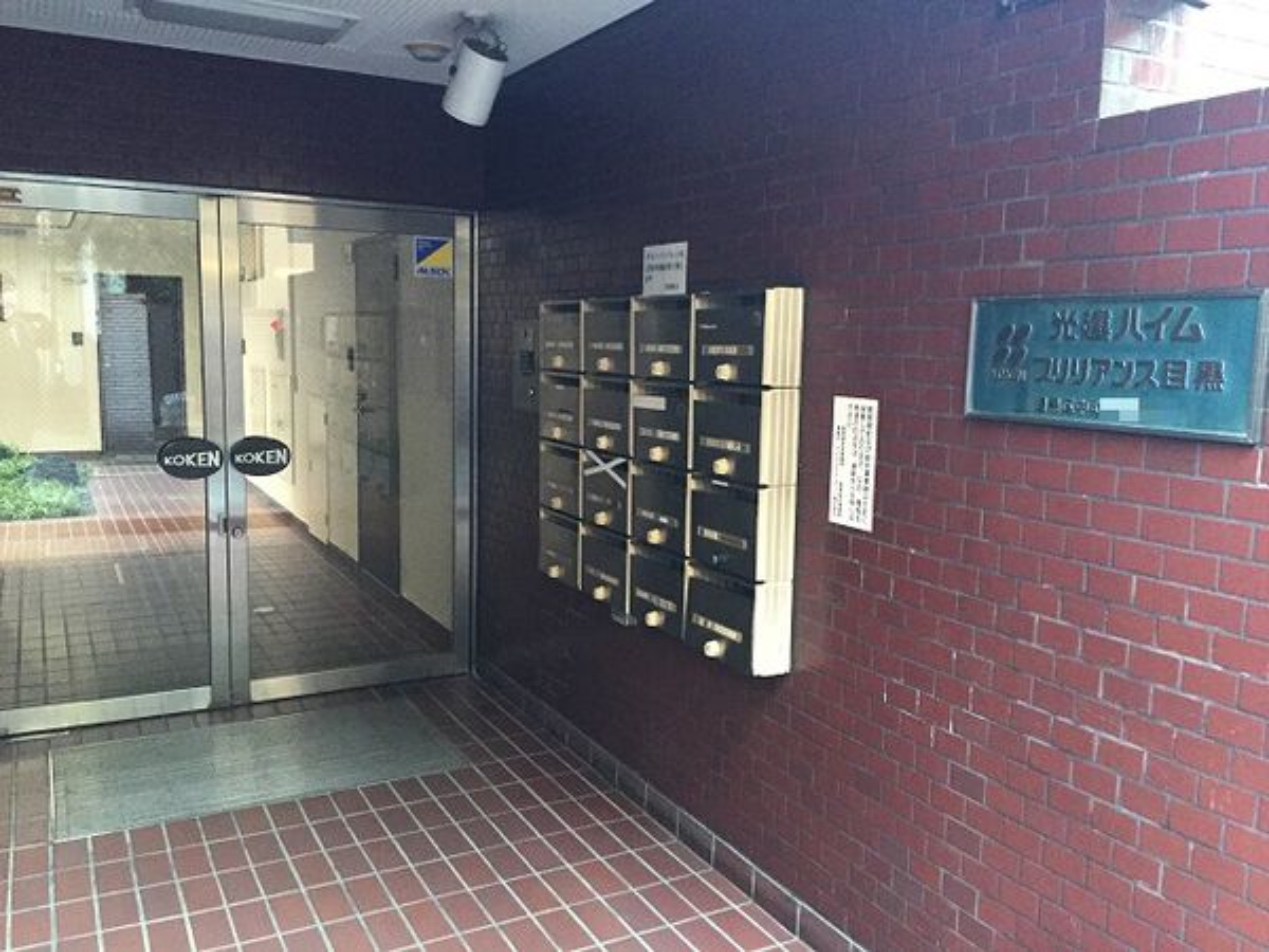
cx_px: 634
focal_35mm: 29
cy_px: 476
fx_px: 1063
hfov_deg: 61.7
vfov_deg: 48.2
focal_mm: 4.15
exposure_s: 1/30
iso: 250
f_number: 2.2
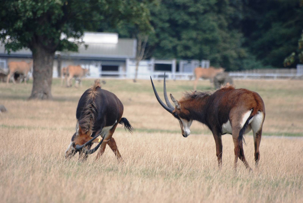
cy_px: 102
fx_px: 3792
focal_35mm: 450
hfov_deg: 4.6
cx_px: 152
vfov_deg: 3.1
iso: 400
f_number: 5.6
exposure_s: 1/800
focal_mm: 300
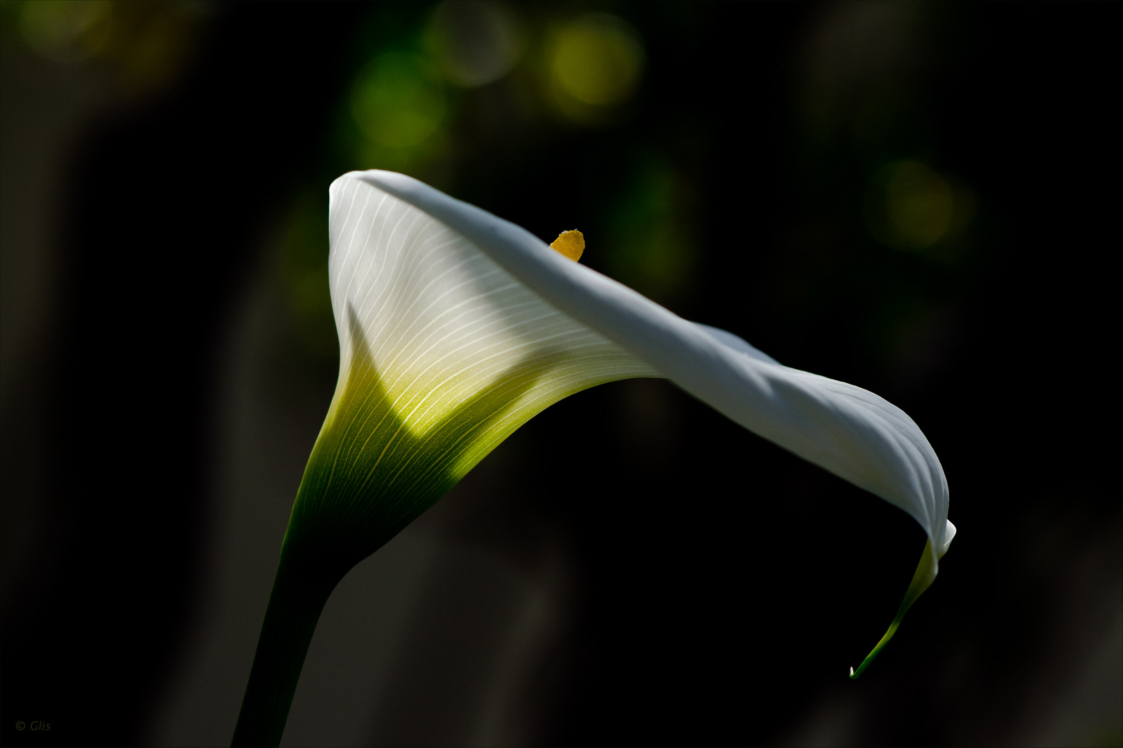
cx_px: 562
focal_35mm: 158
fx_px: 4913
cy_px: 374
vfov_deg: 8.7
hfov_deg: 13.0
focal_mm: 105
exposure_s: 1/2000
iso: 640
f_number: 5.6
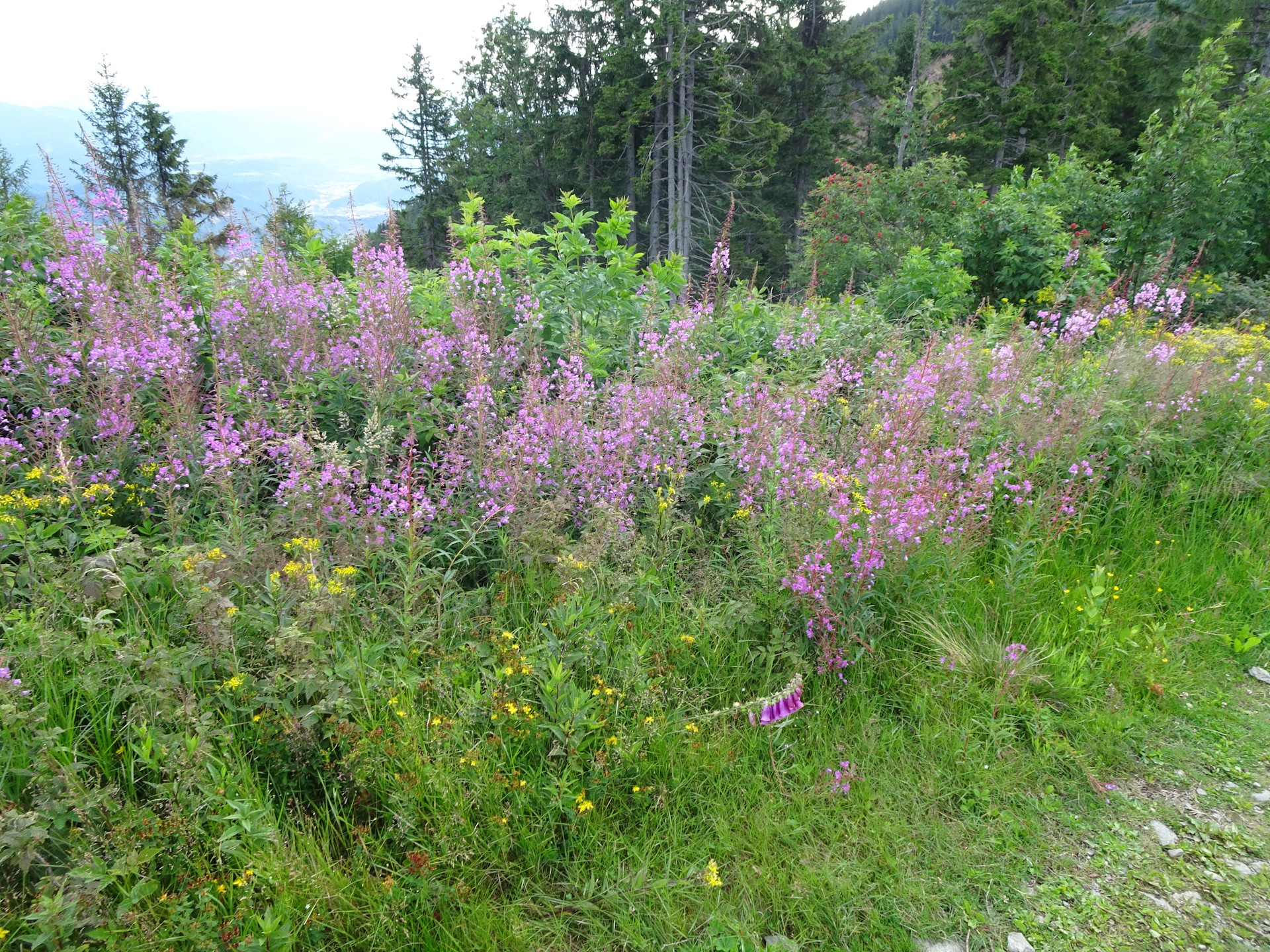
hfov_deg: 71.6
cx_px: 635
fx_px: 881
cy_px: 476
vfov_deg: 56.8
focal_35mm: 24
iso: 80
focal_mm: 4.1
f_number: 3.5
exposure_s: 1/125
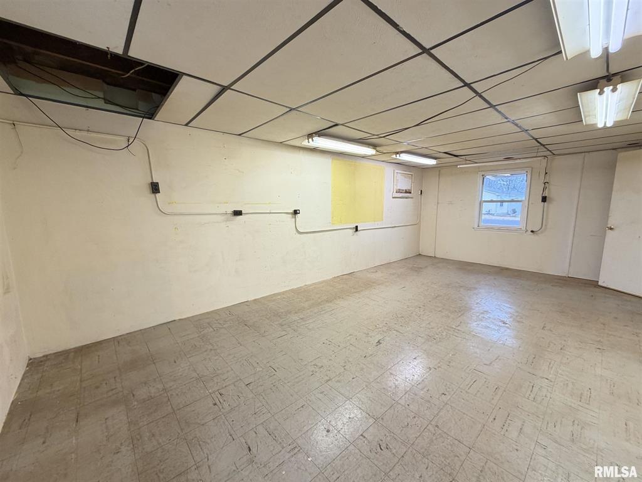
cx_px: 321
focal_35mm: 14
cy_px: 241
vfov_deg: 85.7
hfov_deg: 102.1
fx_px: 260
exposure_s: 1/60
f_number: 2.2
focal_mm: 2.22
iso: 160
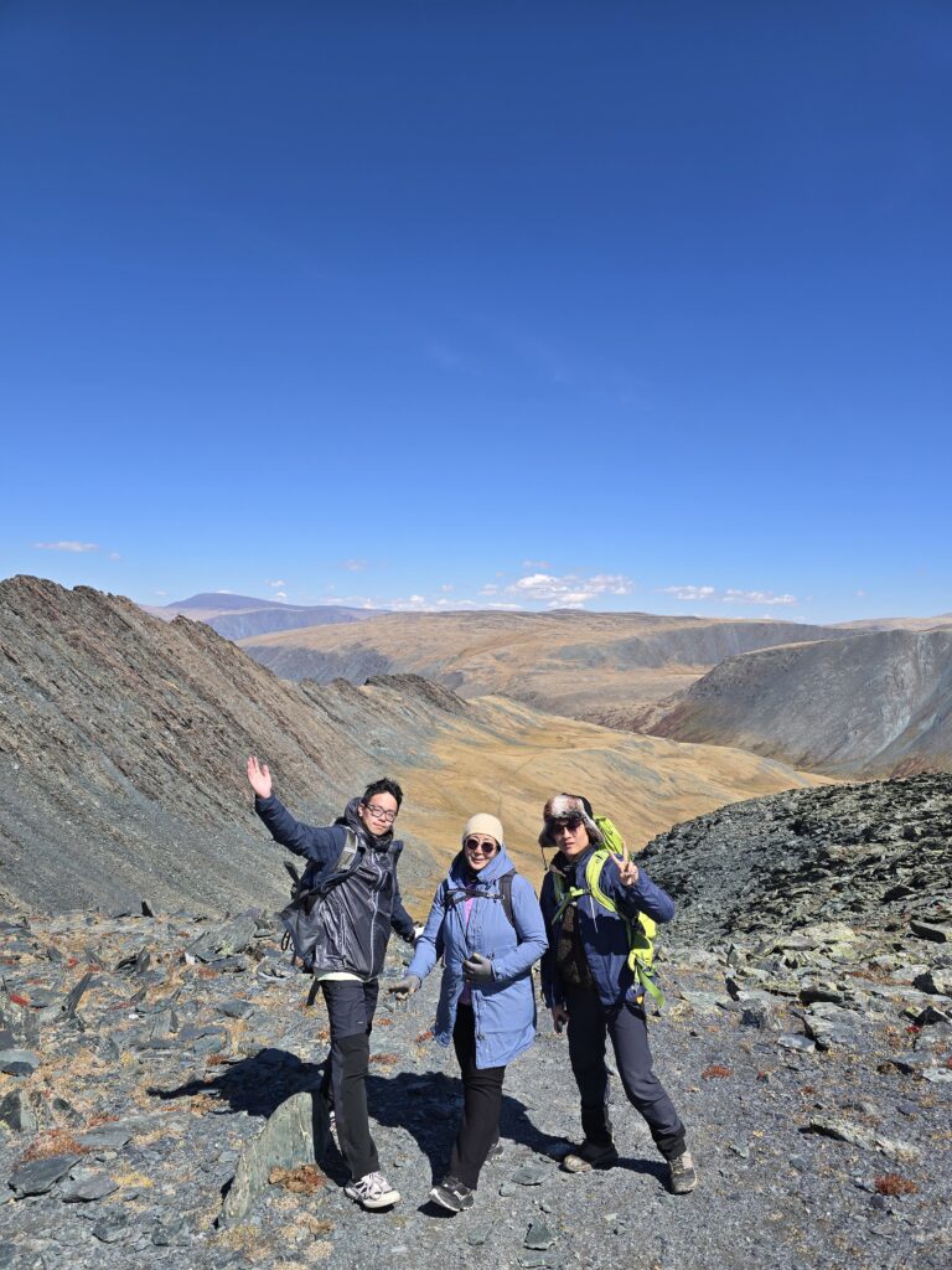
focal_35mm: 23
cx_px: 476
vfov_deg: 73.9
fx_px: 843
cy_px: 635
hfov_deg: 58.9
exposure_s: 1/866
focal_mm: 6.3
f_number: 1.7
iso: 12
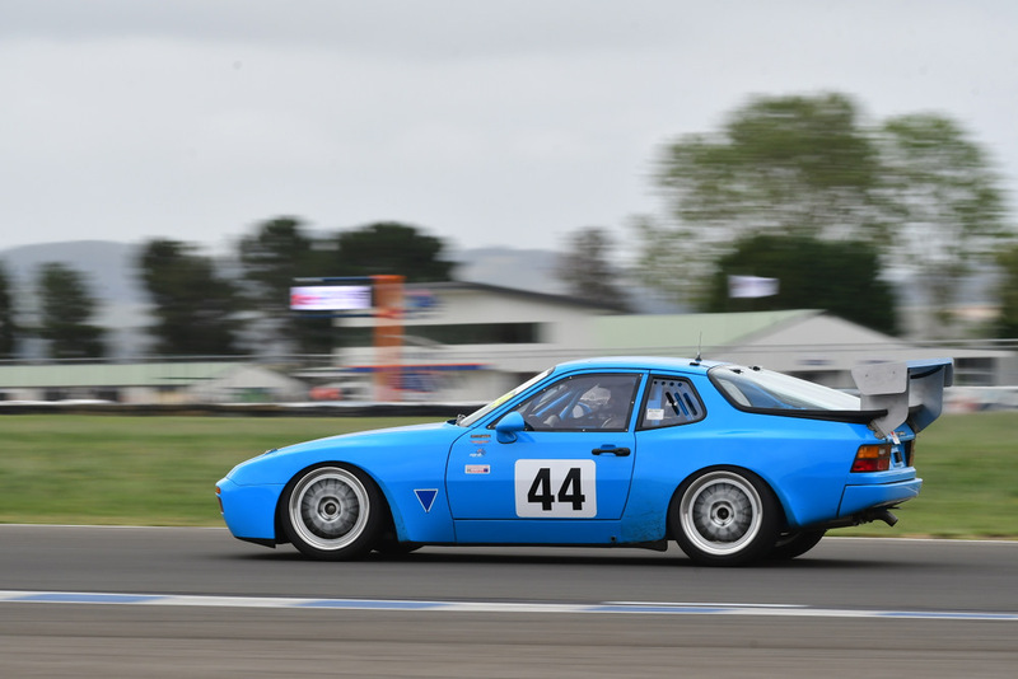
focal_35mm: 300
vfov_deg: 4.6
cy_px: 340
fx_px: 8486
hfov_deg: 6.9
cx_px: 509
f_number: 13
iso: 320
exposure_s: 1/160
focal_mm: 200
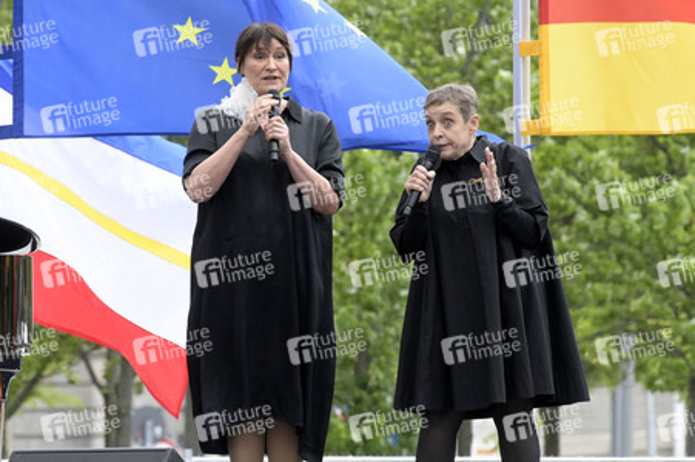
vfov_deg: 2.7
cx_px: 348
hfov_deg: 4.1
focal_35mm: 500
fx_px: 9645
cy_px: 231
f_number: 16
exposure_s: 1/500
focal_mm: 500
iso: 4000
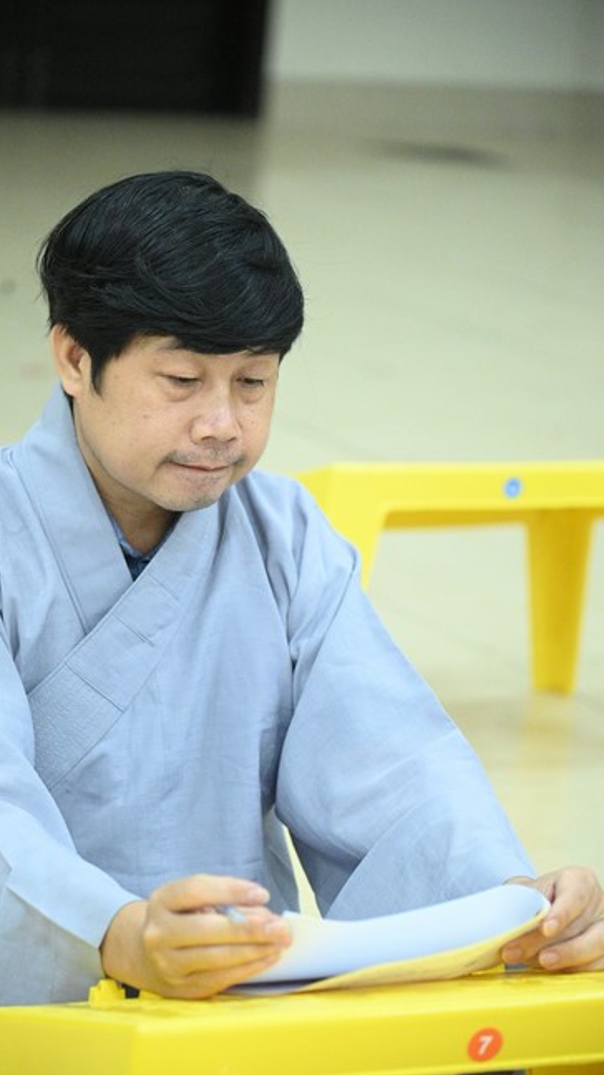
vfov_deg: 17.0
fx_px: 3591
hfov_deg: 9.6
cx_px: 257
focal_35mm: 126
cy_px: 538
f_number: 4
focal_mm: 120
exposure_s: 1/200
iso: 16000
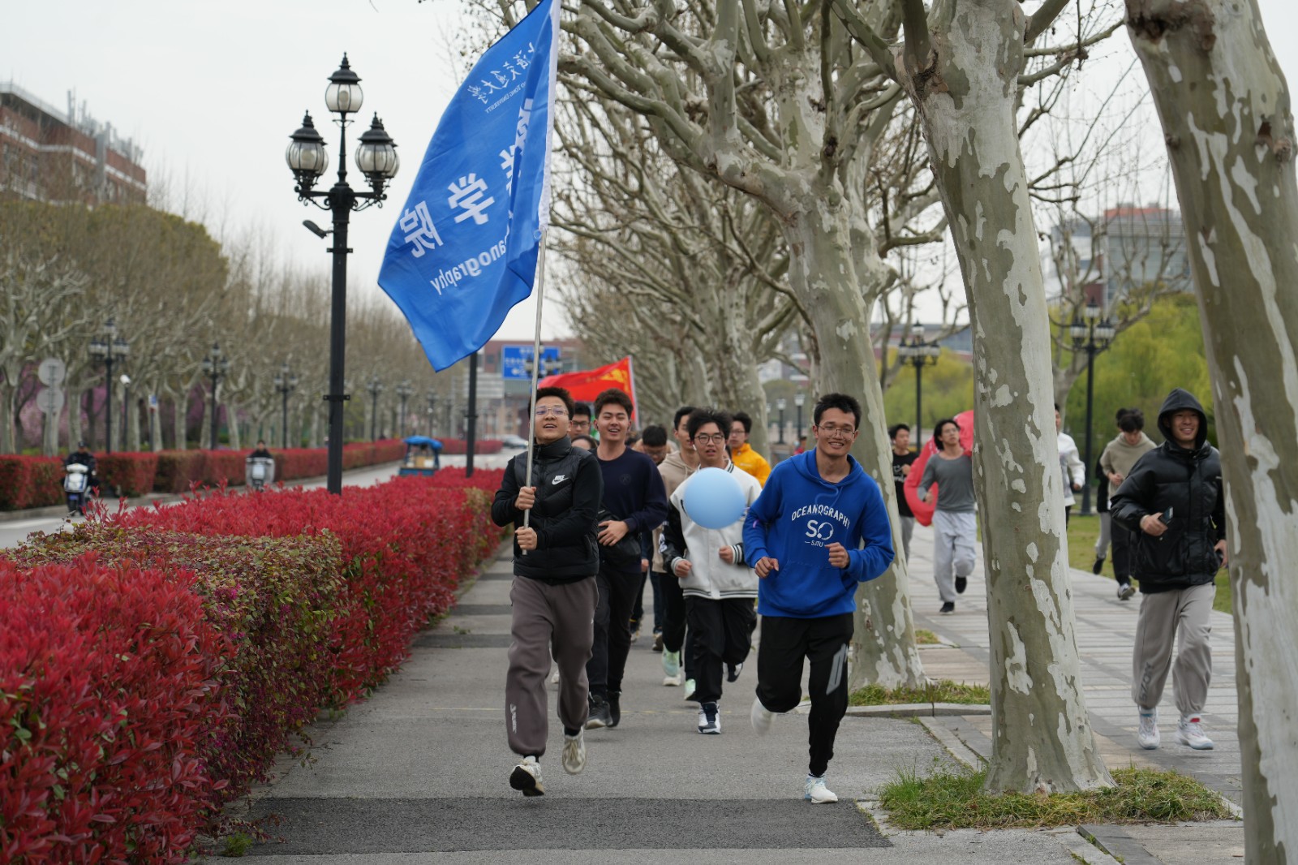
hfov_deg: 20.0
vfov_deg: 13.4
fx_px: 3677
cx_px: 649
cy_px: 432
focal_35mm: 102
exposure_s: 1/125
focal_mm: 102
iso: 100
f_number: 5
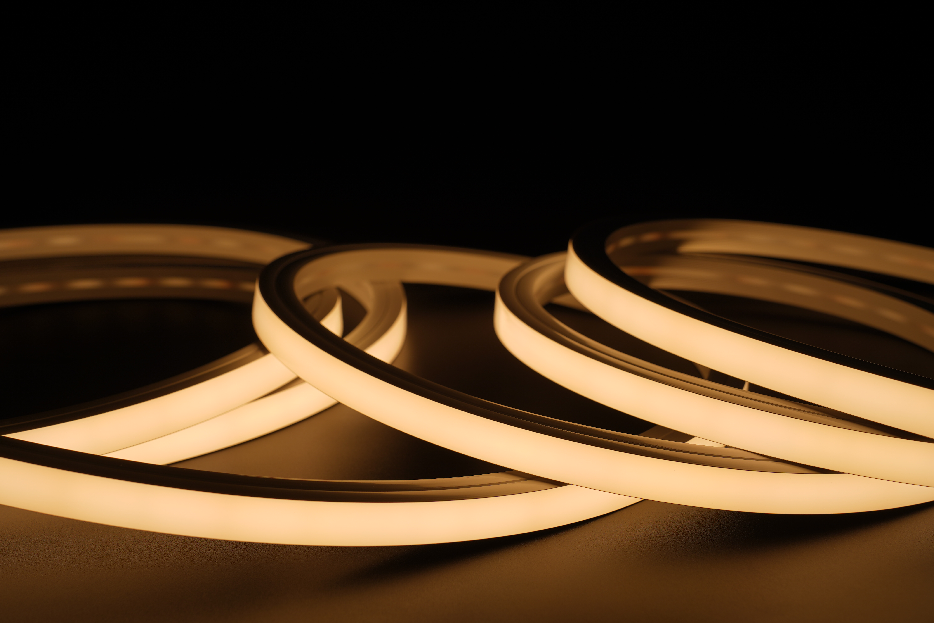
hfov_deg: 38.9
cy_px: 312
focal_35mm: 51
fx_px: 1323
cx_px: 467
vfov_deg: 26.5
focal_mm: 51
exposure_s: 1/125
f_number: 8
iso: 50
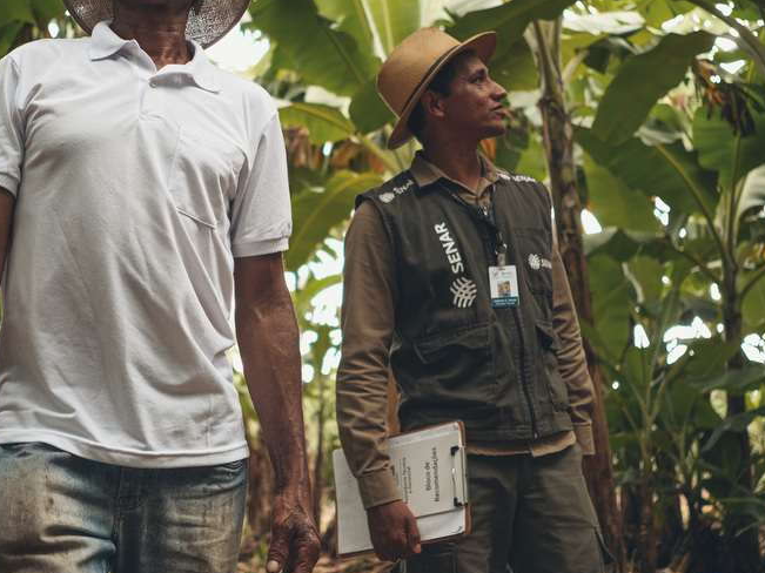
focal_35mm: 62
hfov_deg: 31.1
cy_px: 159
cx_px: 298
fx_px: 1370
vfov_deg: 23.5
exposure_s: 1/500
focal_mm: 23
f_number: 2
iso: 400
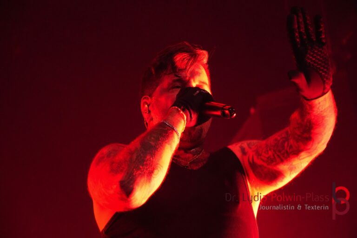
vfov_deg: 14.0
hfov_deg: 20.9
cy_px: 119
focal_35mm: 98
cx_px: 178
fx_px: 967
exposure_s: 1/125
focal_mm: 65
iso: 6400
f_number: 5
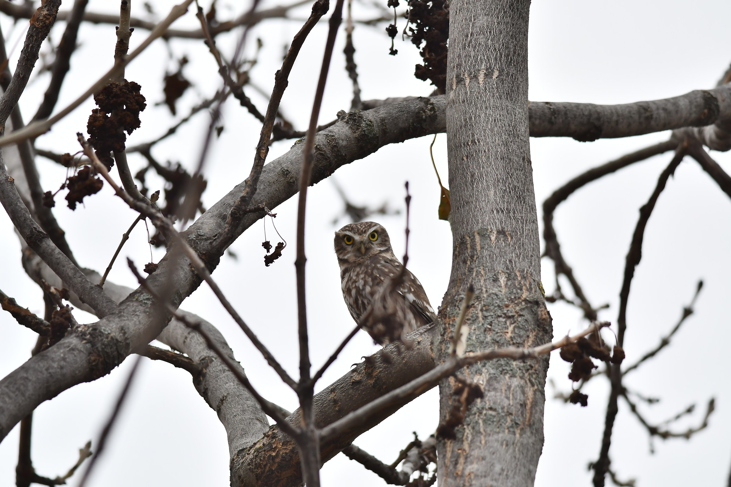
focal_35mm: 450
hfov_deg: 4.6
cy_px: 244
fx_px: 9137
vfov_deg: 3.1
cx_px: 366
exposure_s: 1/640
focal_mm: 300
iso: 400
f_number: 4
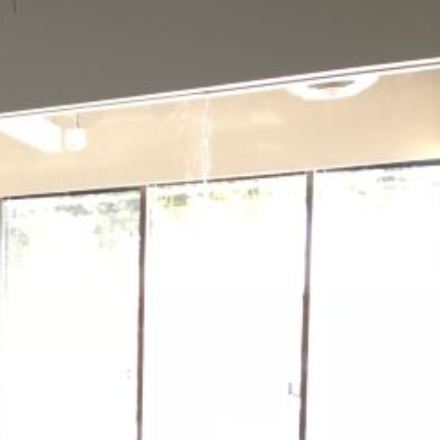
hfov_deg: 19.0
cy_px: 460
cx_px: -226
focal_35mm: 80
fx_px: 1150
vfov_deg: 20.8
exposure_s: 1/15
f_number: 1.8
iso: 50
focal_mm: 3.99
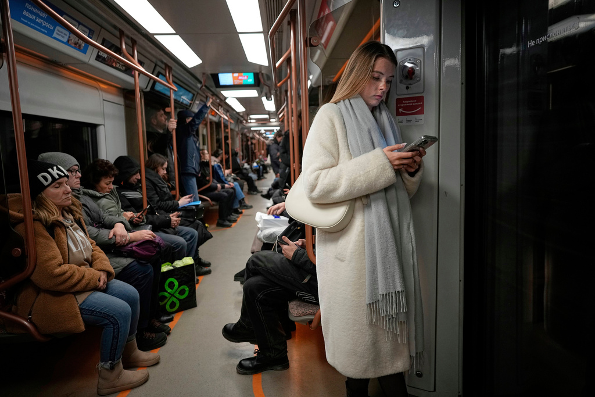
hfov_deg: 73.7
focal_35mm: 24
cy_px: 198
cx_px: 298
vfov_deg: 53.1
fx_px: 397
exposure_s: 1/320
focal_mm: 24
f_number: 2.8
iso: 1600
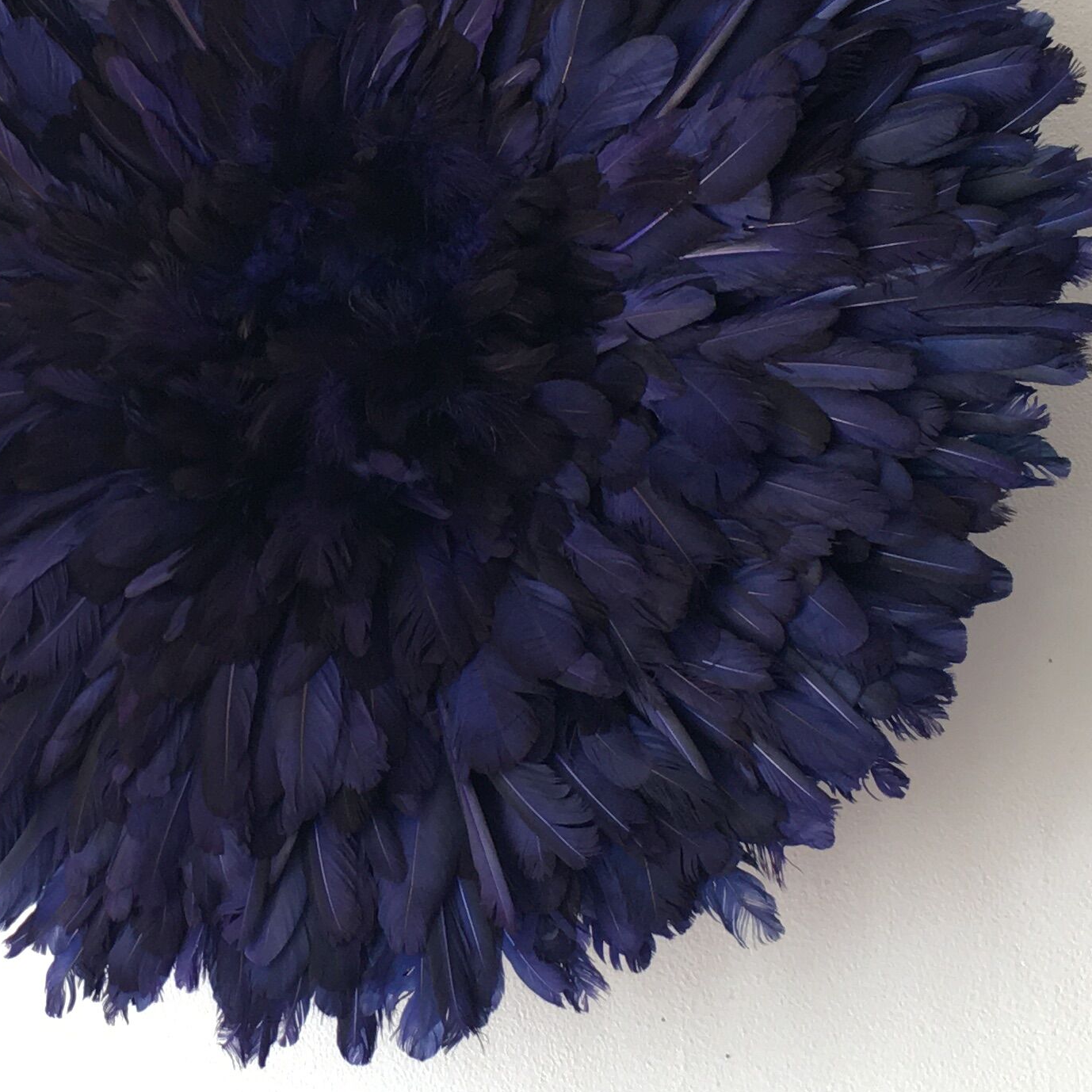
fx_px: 2677
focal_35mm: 75
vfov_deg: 23.0
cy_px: 442
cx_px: 204
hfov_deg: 22.7
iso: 50
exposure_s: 1/33
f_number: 2.2
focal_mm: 4.15
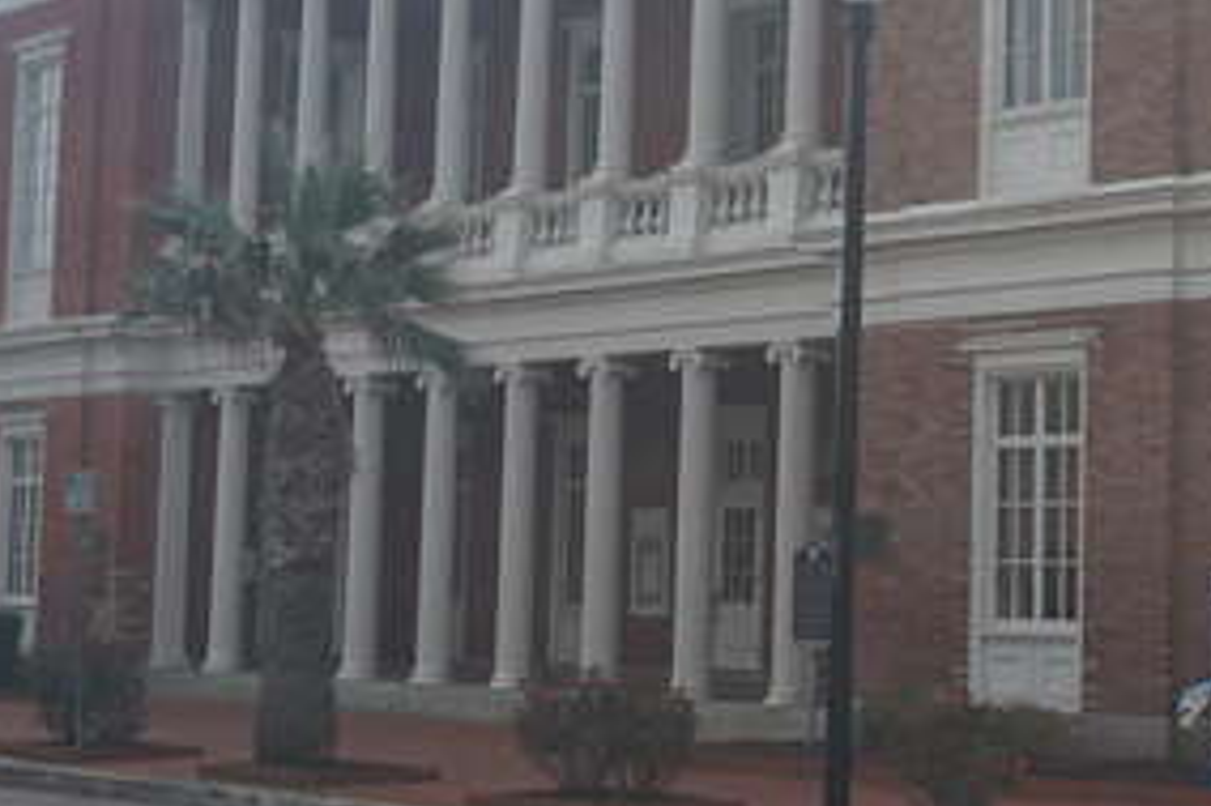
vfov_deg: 14.7
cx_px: 1241
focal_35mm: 93
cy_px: 245
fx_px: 3126
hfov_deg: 21.1
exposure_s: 1/200
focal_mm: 22
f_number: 9
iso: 100
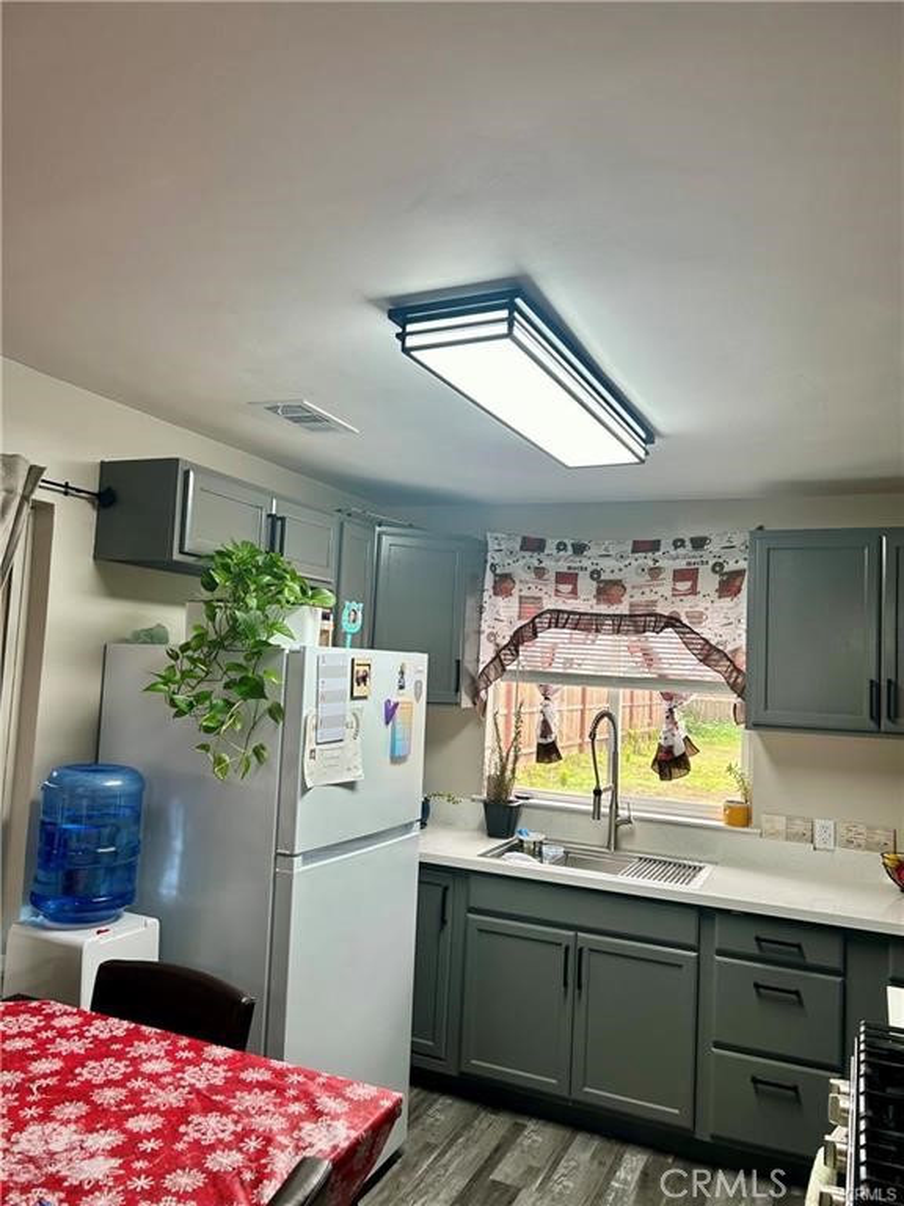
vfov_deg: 67.3
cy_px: 603
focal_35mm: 26
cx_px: 452
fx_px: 905
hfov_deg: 53.1
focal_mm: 5.7
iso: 64
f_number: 1.5
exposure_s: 1/120
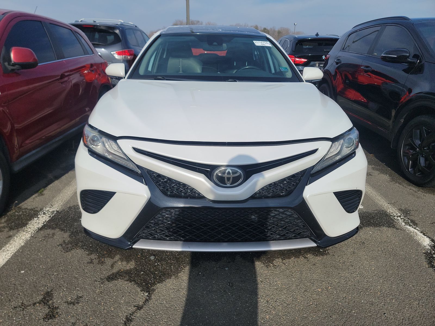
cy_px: 163
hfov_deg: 71.6
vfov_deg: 56.8
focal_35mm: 24
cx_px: 218
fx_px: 302
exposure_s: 1/1658
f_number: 1.8
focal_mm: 6.7
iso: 50
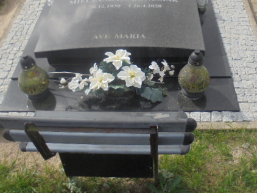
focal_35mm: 44
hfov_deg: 42.9
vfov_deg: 32.7
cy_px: 70
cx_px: 138
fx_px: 326
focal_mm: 5.3
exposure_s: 1/640
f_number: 3.7
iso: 100
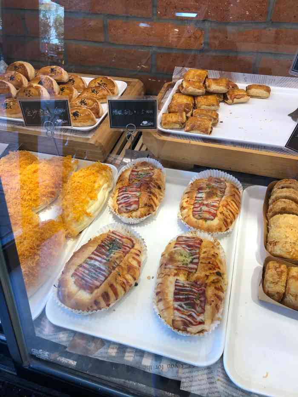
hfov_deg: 49.8
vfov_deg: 63.4
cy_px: 198
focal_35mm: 28
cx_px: 149
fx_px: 321
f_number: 1.8
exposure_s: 1/100
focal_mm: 4
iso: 32
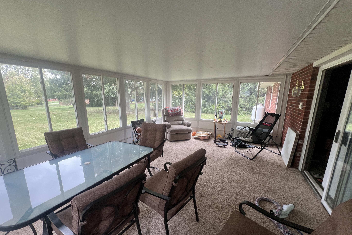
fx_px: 137
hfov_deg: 104.2
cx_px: 178
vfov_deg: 81.0
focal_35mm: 14
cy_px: 129
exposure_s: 1/99
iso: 80
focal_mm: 1.57
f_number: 1.8
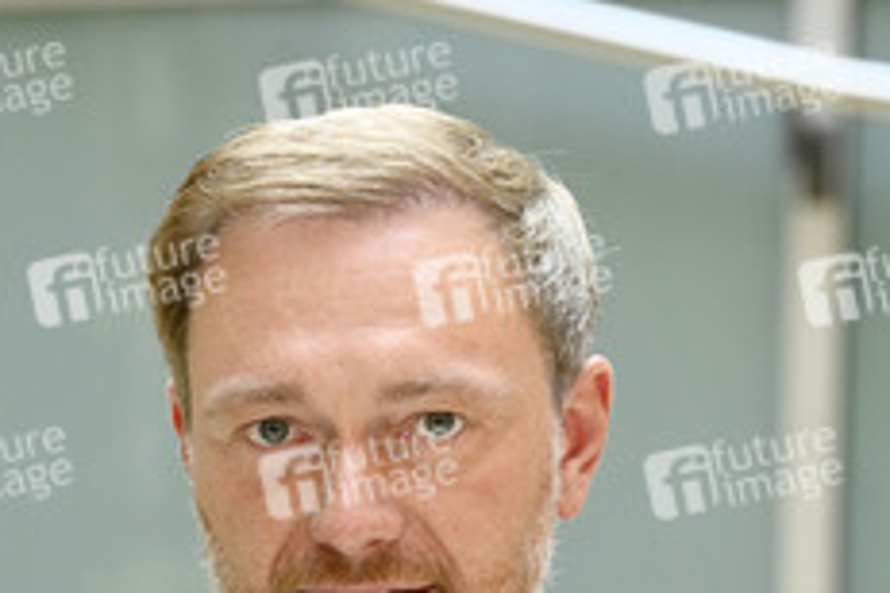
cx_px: 410
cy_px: 570
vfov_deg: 4.3
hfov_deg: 6.4
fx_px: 7960
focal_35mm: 322
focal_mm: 165
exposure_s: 1/200
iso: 2000
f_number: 7.1
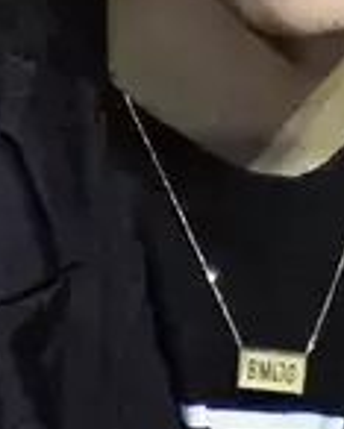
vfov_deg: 1.1
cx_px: 318
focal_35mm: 1730
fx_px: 21994
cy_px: -112
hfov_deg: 0.9
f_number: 6.3
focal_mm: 300
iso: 8000
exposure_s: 1/500
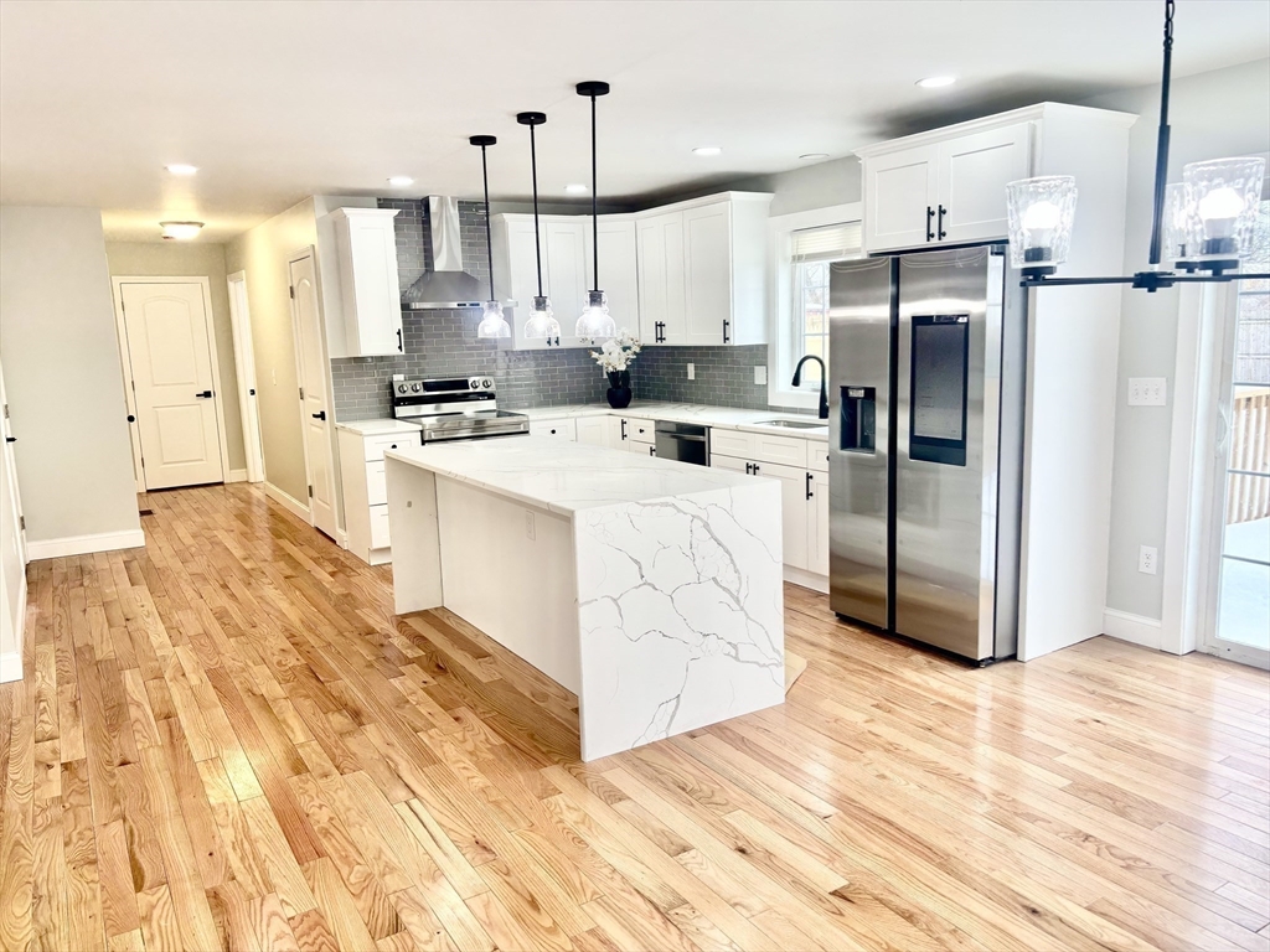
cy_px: 476
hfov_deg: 67.3
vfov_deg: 53.1
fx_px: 954
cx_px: 635
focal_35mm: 26
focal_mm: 5.96
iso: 40
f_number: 1.6
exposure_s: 1/120
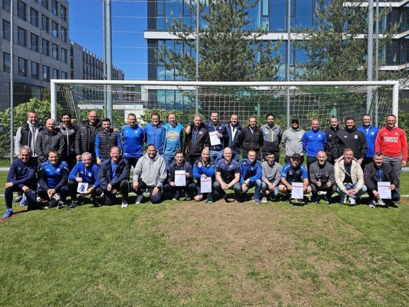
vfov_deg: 58.9
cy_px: 154
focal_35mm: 23
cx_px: 204
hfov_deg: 73.9
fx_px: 272
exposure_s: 1/1111
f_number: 1.7
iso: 10
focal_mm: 6.3
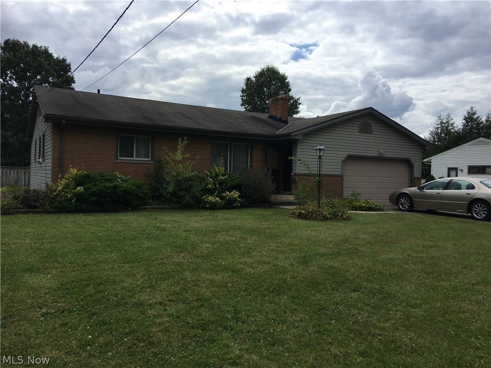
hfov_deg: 61.7
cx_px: 246
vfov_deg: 48.2
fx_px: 411
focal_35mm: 29
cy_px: 184
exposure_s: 1/2331
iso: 25
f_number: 2.2
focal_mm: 4.15
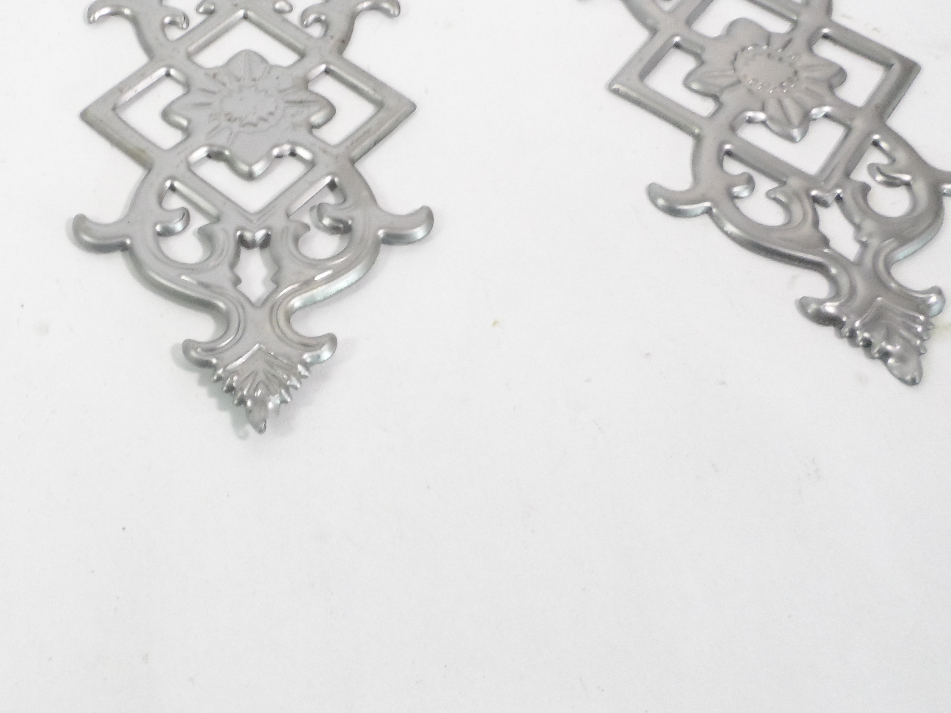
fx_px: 1126
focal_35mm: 41
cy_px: 181
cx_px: 268
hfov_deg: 44.6
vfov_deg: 34.4
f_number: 3.2
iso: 400
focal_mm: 4
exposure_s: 1/8
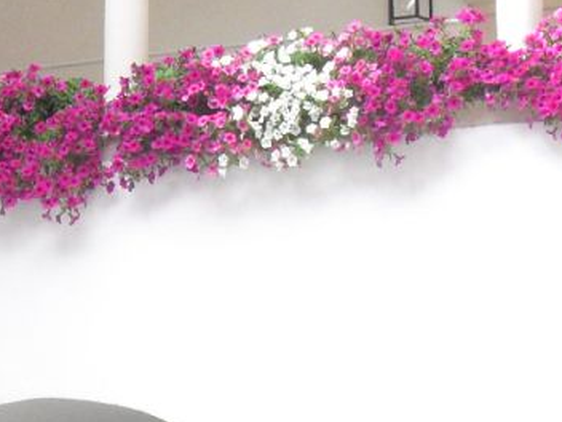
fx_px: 2127
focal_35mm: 131
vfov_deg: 11.0
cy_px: 582
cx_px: 123
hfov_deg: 15.0
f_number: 3.1
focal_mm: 6.3
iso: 400
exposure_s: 1/500
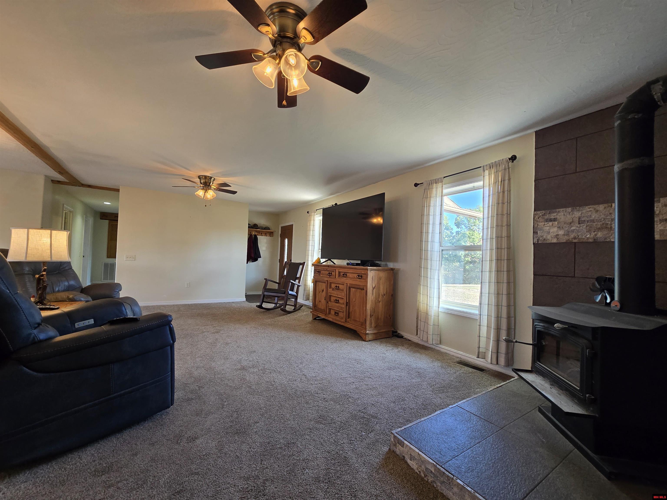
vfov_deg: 89.9
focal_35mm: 13
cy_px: 250
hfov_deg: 106.2
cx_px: 334
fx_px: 250
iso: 160
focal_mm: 2.2
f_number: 2.2
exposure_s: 1/60
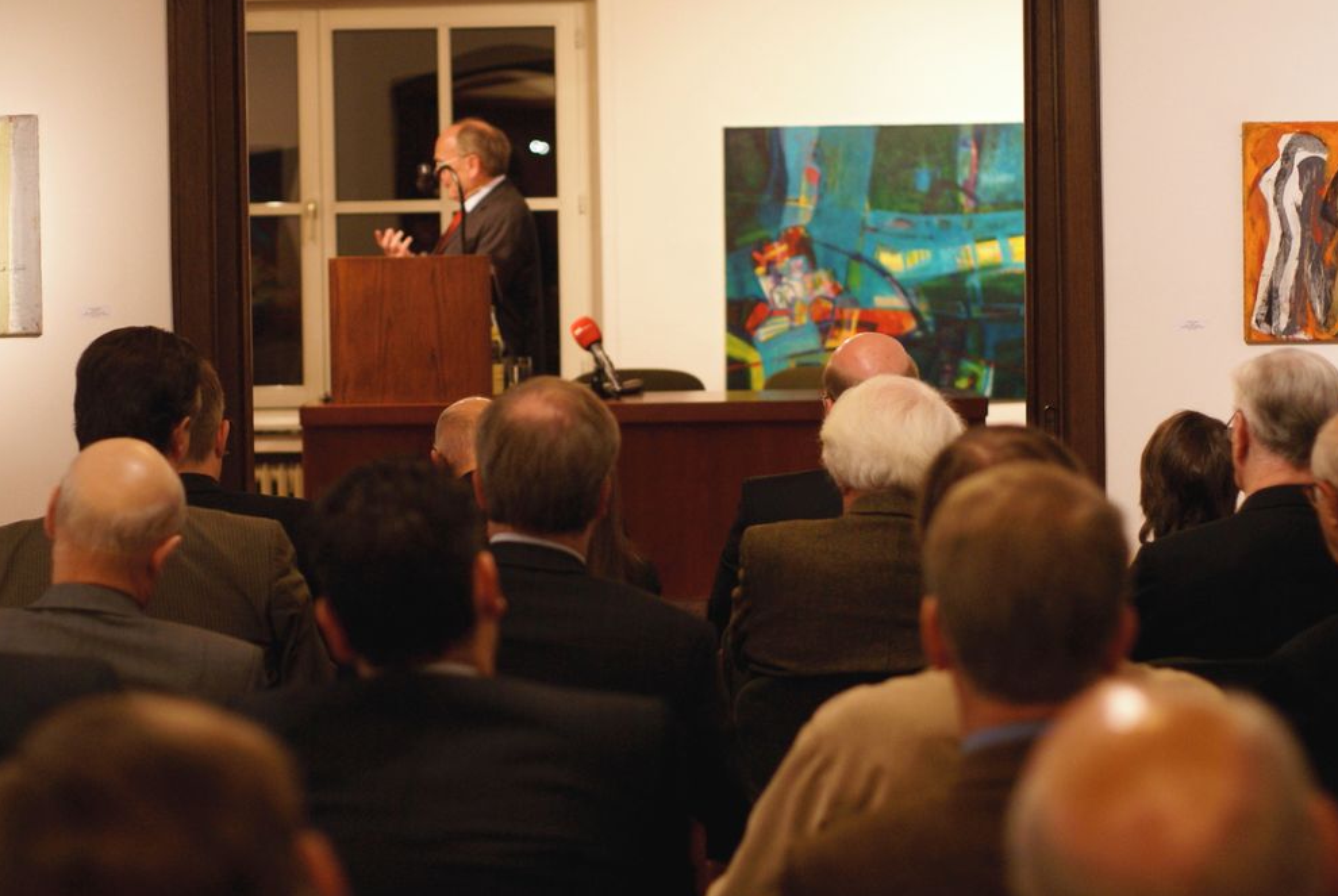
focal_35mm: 97
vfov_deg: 14.1
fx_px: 3610
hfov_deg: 21.0
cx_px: 600
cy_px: 363
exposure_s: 1/50
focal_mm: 50
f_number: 2
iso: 400
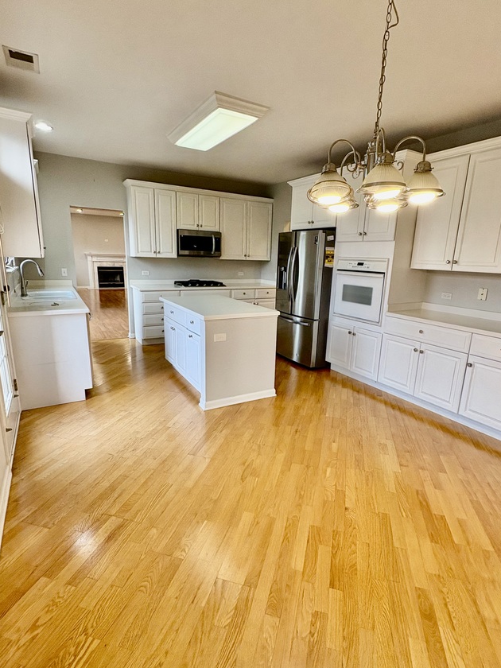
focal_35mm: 18
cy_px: 340
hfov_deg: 71.6
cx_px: 258
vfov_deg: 87.7
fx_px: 347
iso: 160
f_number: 2.2
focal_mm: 2.22
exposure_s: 1/120
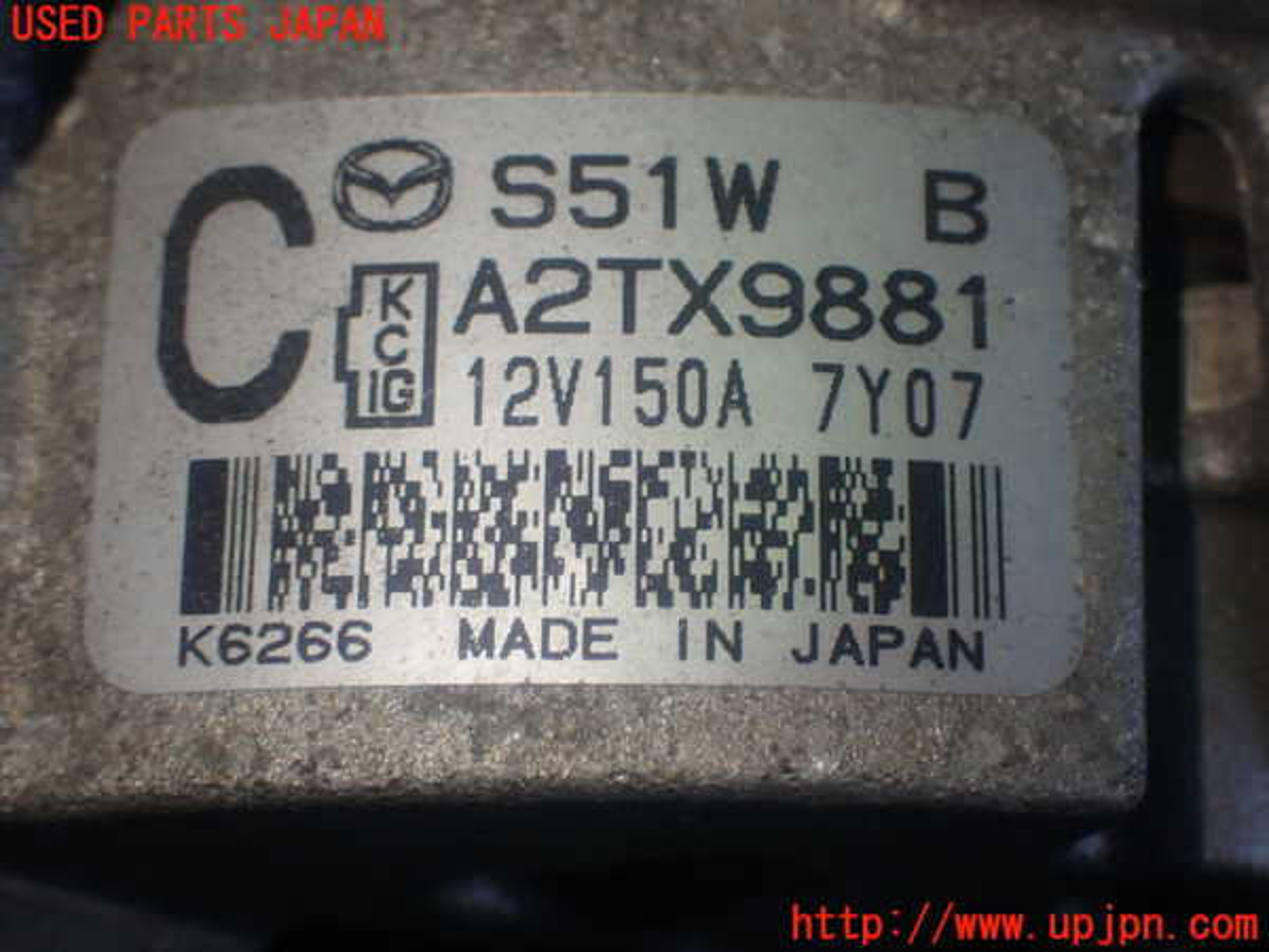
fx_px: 2603
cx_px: 634
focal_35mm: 71
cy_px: 476
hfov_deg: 27.4
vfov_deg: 20.7
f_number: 3.9
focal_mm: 12.73
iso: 200
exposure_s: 1/80
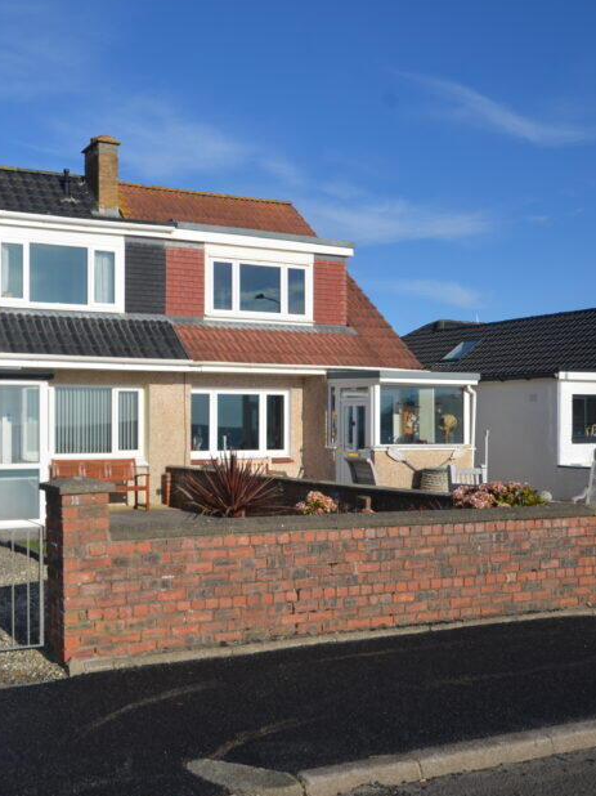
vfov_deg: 51.6
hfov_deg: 37.9
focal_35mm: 36
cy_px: 407
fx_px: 822
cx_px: 90
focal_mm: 15
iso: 100
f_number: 9
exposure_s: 1/320
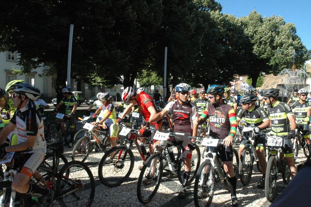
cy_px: 104
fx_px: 324
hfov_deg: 51.3
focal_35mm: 38
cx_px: 156
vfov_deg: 35.4
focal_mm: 25
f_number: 10
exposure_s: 1/400
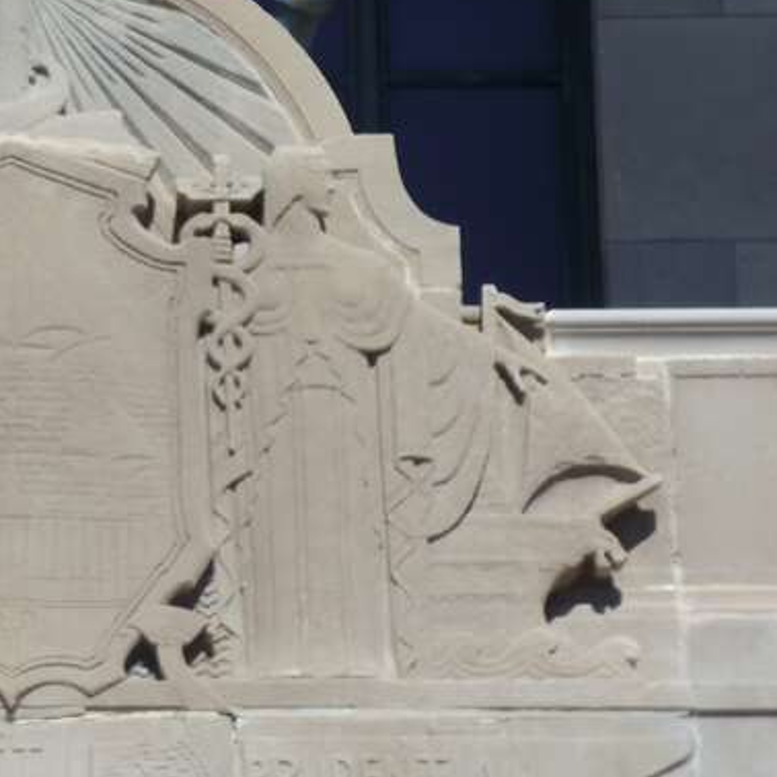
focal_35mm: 262
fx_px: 6654
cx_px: 29
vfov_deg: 6.7
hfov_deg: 6.7
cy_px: 325
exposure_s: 1/500
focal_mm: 25.3
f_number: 5.7
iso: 64
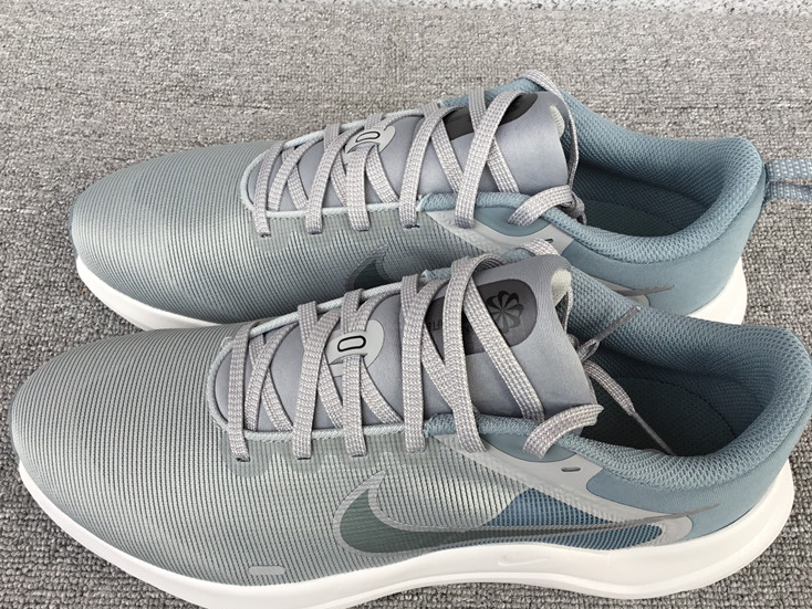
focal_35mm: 38
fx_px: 892
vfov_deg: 37.7
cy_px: 299
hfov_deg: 49.0
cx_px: 406
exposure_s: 1/100
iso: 25
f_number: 2.4
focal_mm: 3.3
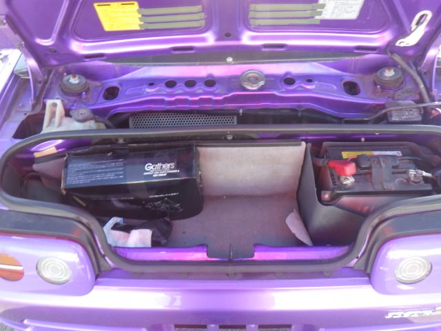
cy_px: 166
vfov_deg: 49.7
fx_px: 357
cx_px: 220
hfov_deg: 63.4
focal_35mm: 28
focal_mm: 5
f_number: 3.5
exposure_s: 1/60
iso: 125
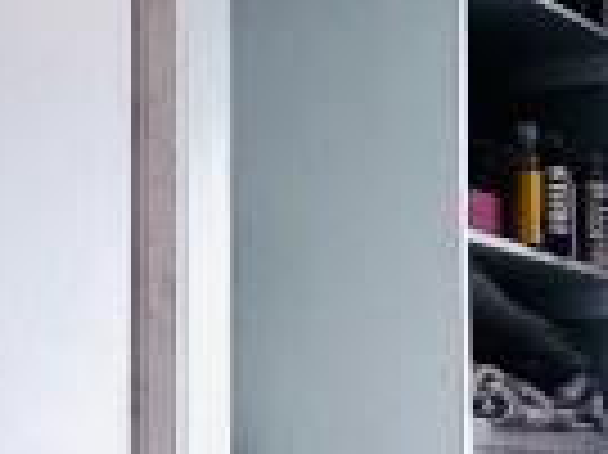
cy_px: 535
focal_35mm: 106
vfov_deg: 13.6
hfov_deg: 17.2
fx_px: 1860
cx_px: 833
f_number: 2.2
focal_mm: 2.22
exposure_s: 1/99
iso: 64
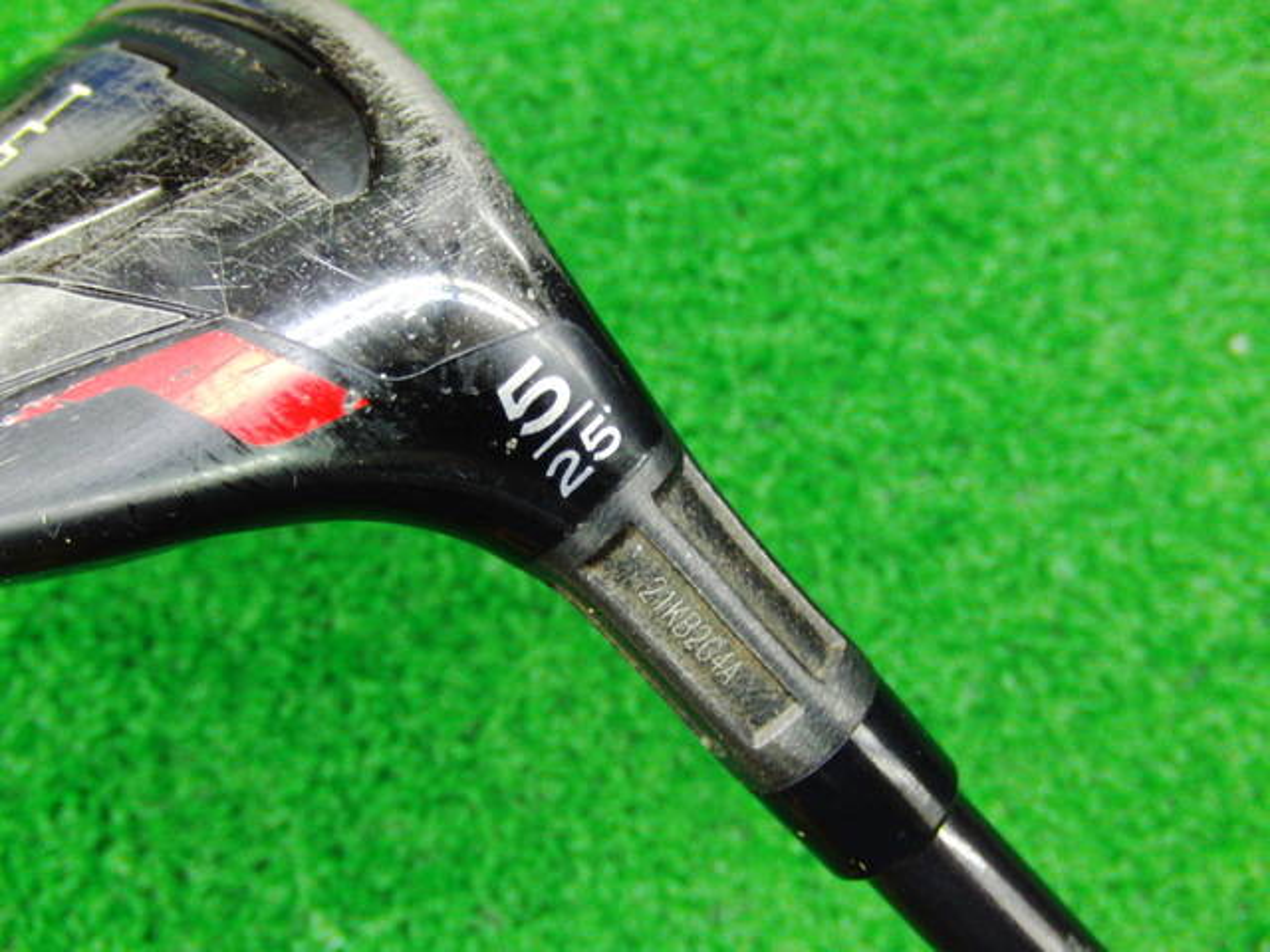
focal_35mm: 37
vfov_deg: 38.7
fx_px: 1357
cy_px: 476
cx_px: 635
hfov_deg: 50.1
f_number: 3.6
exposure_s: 1/15
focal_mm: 6.42
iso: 400
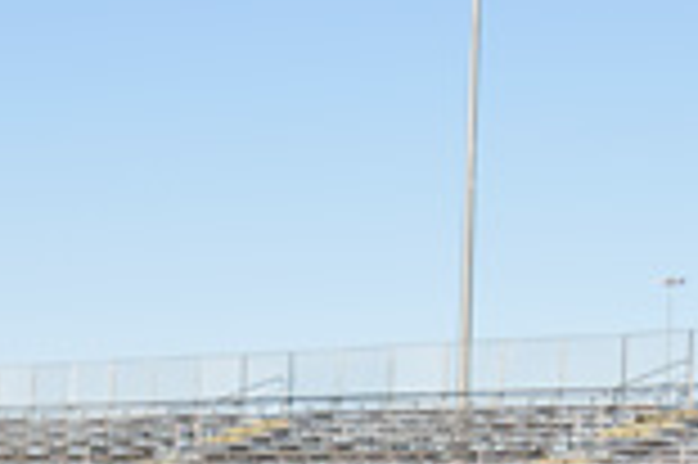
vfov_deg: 8.9
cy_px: 725
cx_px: 333
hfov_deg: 13.7
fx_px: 2898
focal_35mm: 150
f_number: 8
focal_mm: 31
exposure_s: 1/640
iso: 400
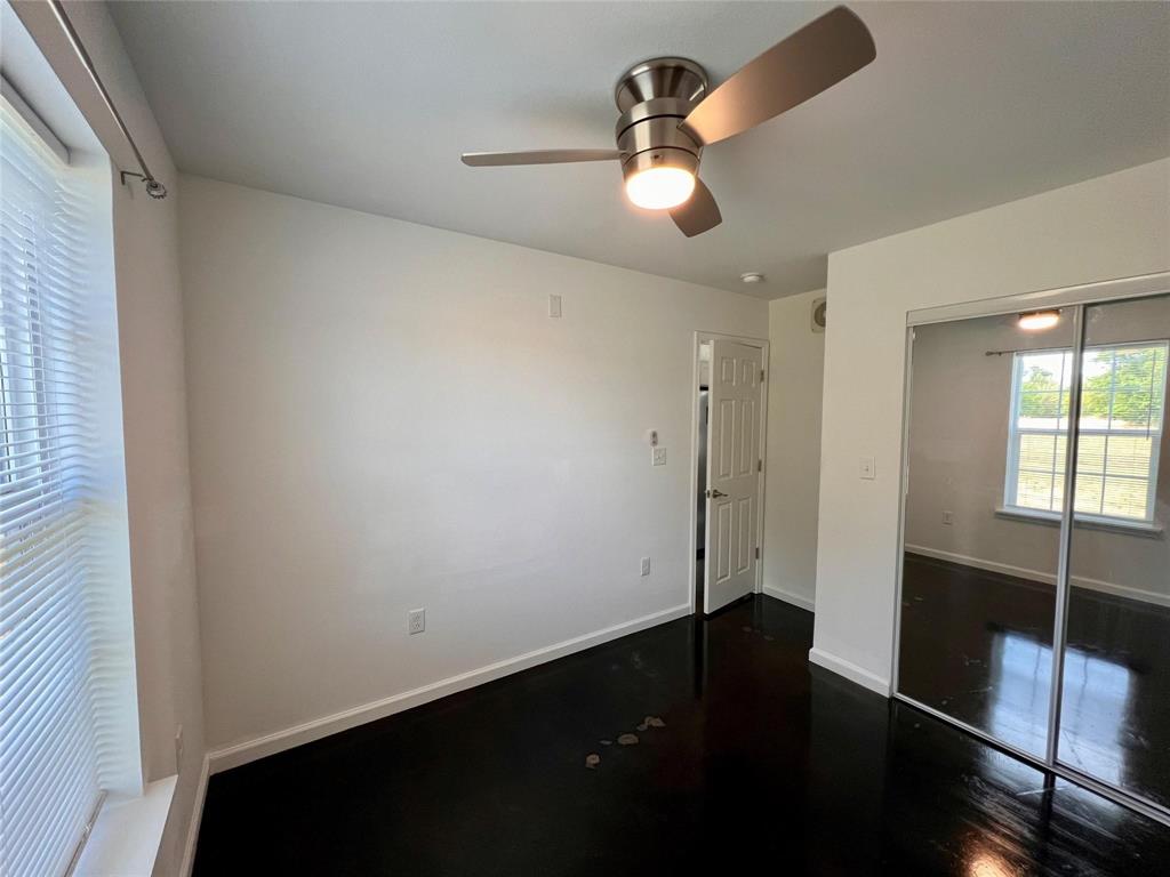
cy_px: 438
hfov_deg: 106.2
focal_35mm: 13
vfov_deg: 89.9
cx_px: 585
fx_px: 439
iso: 160
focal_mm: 1.57
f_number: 1.8
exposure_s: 1/120
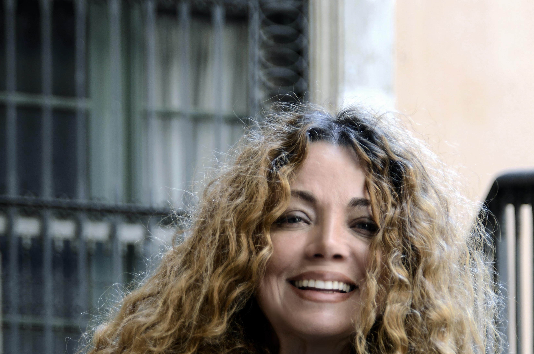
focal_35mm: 112
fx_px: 1658
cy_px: 238
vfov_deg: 12.2
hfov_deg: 18.3
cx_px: 294
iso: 200
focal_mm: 50
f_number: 2.8
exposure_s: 1/125
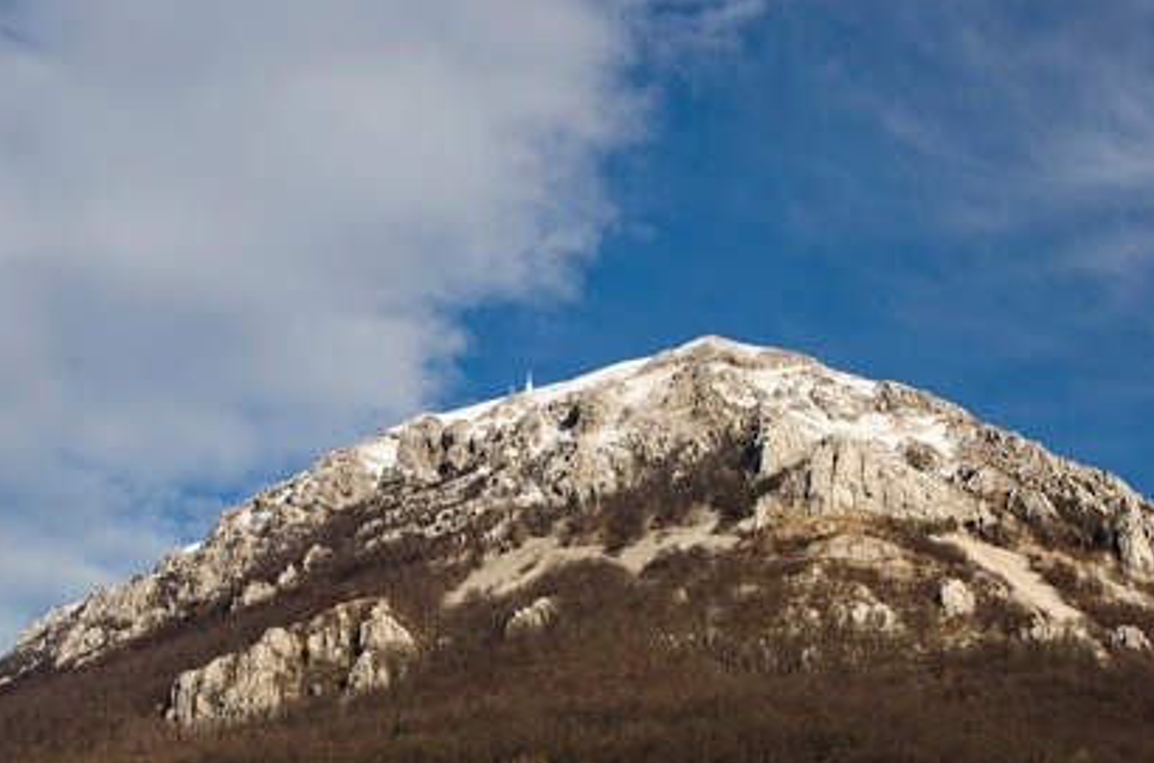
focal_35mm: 75
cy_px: 481
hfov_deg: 27.0
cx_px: 692
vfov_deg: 18.0
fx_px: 2398
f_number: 10
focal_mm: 32
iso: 200
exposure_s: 1/100
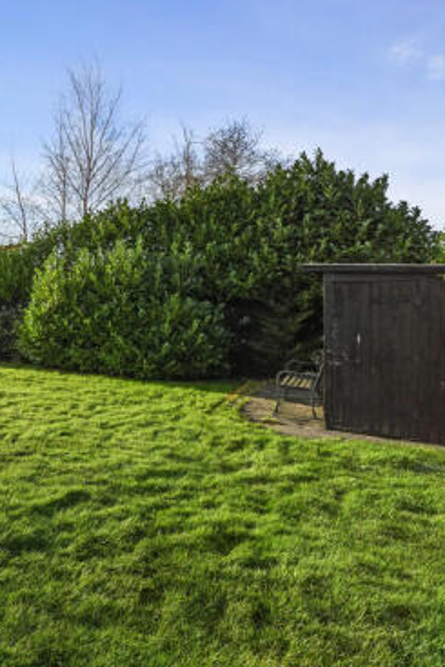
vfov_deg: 71.4
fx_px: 463
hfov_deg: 39.5
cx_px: -69
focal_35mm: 25
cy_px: 305
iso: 500
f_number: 13
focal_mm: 14
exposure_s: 1/200
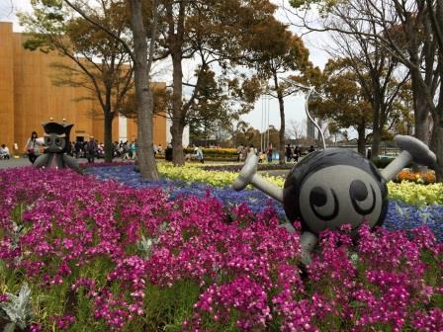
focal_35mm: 30
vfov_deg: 46.8
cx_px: 222
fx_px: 384
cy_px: 166
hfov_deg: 60.0
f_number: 2.2
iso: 40
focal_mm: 4.12
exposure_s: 1/1580
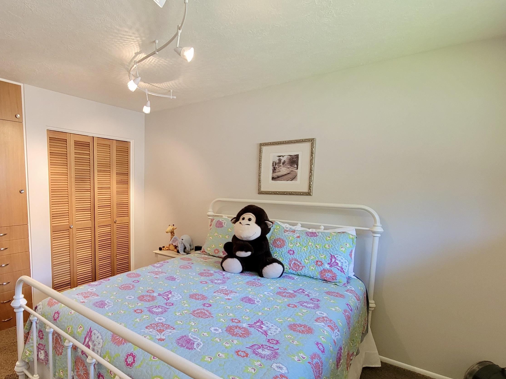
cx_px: 167
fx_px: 263
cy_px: 207
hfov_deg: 84.6
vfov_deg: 71.4
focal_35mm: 18
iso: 250
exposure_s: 1/60
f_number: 2.2
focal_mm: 2.2
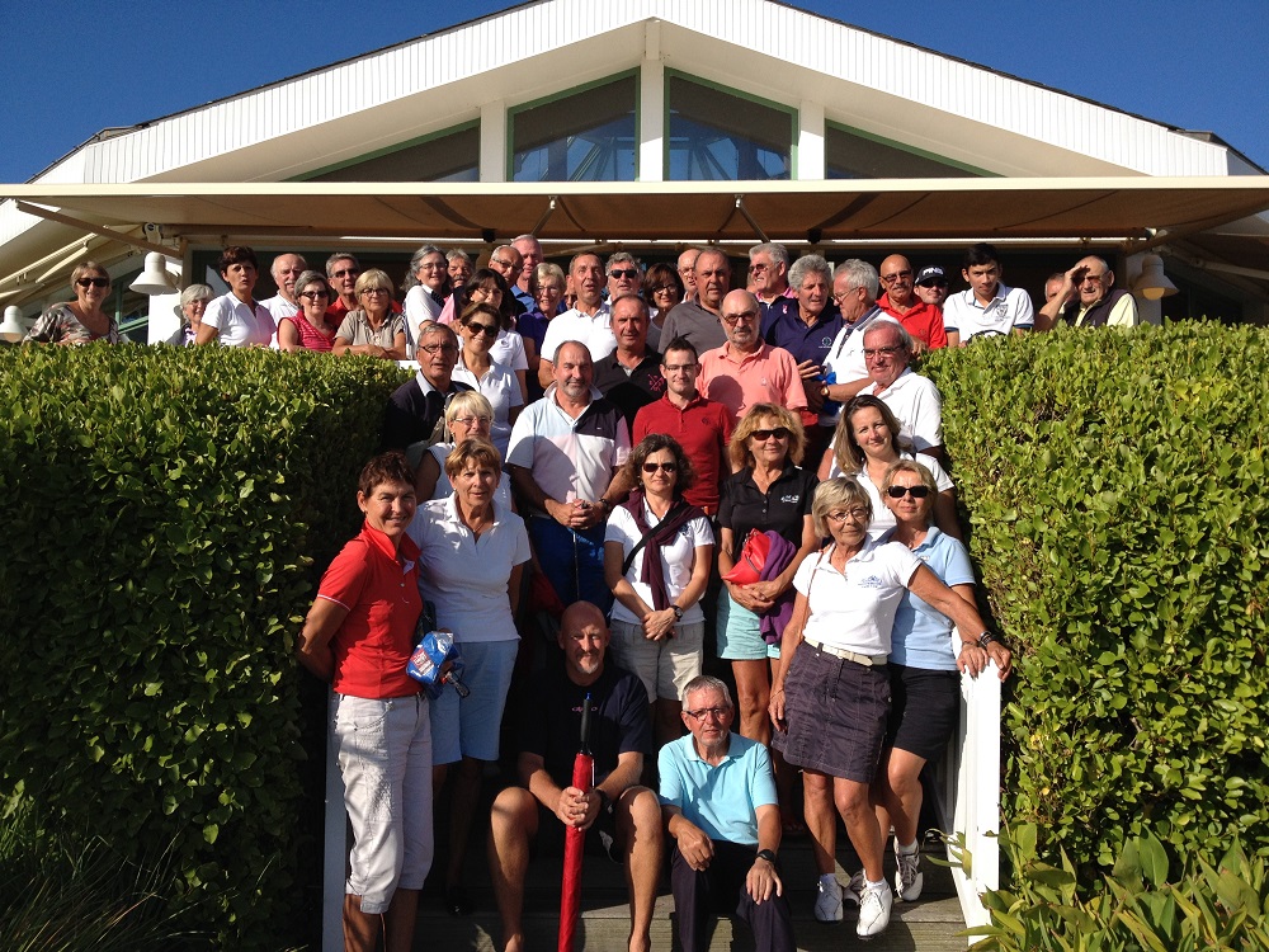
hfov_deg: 52.6
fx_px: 1283
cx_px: 634
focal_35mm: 35
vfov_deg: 40.7
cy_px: 476
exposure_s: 1/2045
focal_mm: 4.28
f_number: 2.4
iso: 50
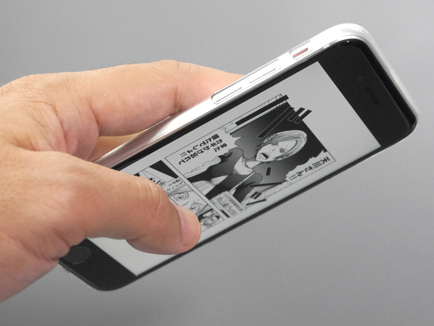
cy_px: 163
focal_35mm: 68
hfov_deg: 28.6
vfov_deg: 21.6
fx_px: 853
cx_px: 217
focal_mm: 34
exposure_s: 1/80
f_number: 5.6
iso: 2000
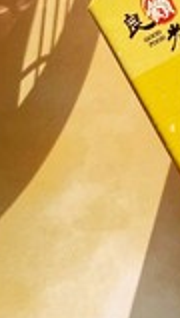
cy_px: -282
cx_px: 555
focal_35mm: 151
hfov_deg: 7.1
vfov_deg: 12.7
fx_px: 1275
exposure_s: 1/1053
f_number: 1.8
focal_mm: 4.25
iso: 32
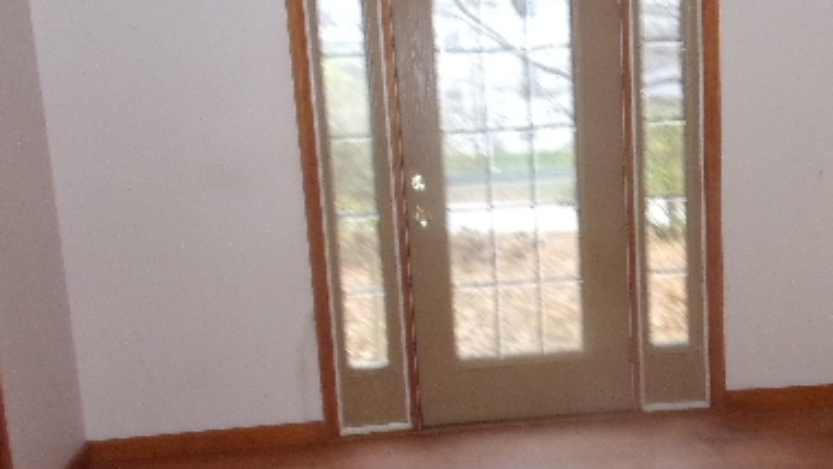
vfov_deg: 27.1
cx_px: 528
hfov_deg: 45.9
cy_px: 256
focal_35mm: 44
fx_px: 972
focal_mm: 4.3
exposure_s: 1/34
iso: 296
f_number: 3.3
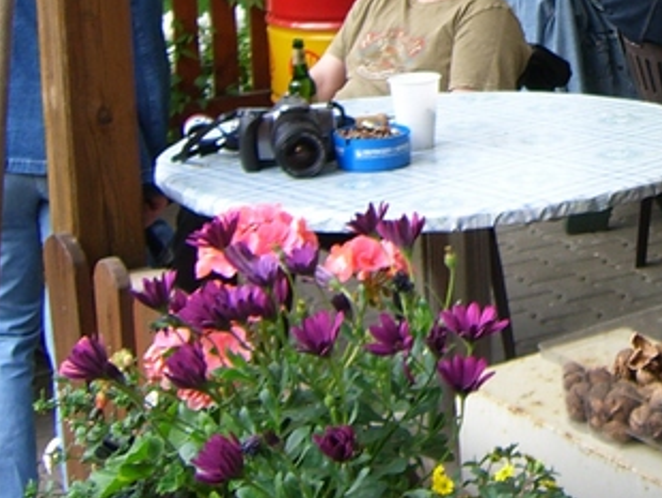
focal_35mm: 98
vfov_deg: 14.6
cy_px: -100
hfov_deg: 19.2
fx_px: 1876
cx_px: 737
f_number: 2.7
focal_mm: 6.2
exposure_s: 1/125
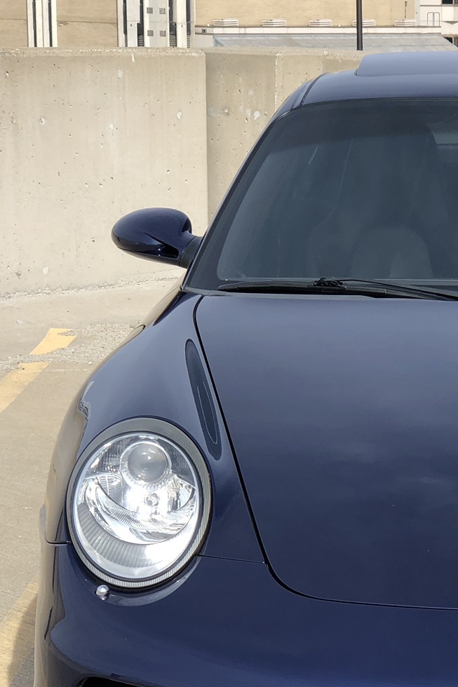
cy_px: 492
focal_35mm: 113
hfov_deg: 12.0
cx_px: 465
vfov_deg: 18.0
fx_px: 2157
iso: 16
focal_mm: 6
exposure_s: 1/762
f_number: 2.4
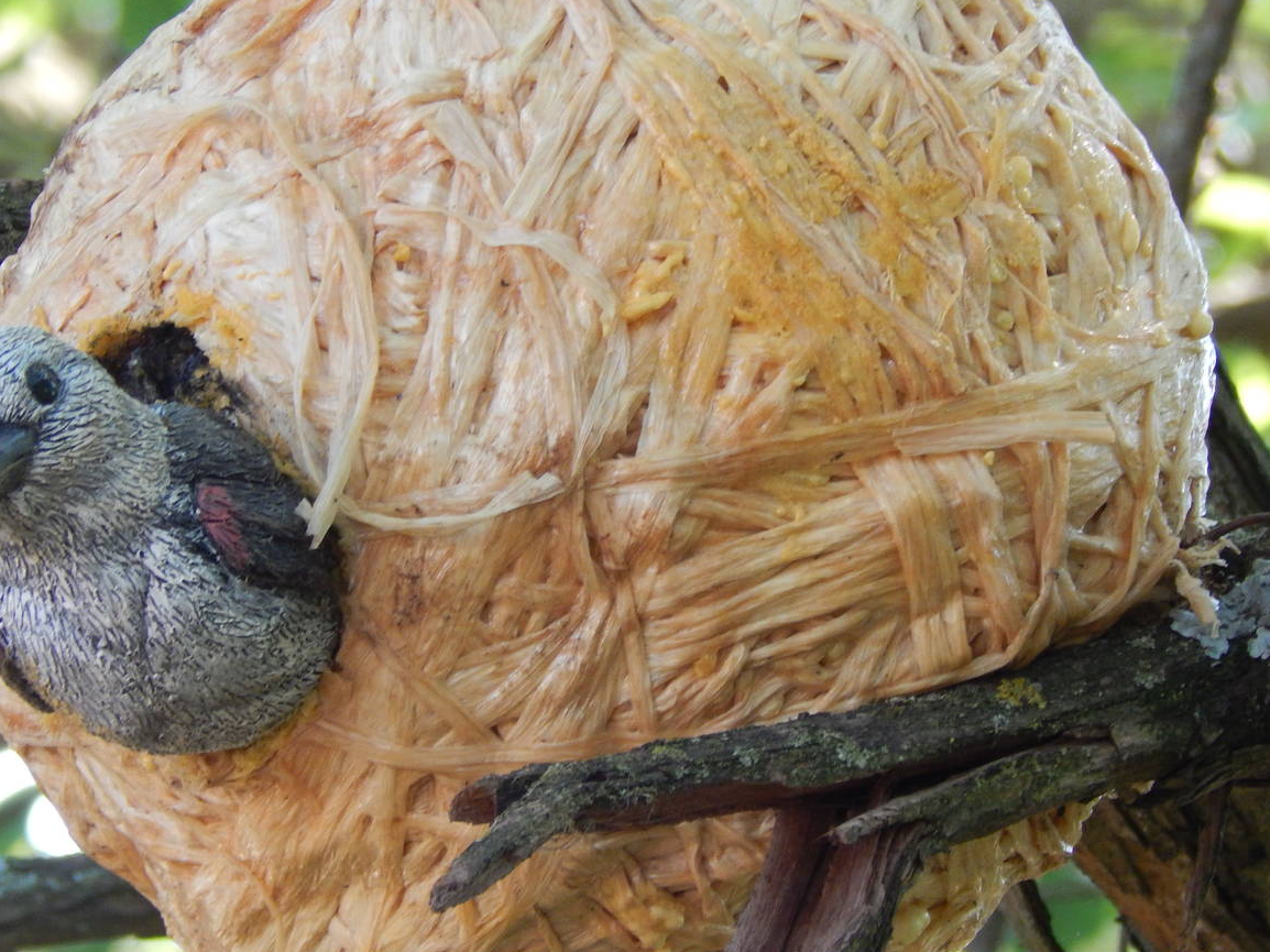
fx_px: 19734
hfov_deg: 3.7
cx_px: 544
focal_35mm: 538
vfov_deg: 2.8
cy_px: 541
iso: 250
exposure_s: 1/60
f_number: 5.7
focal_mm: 69
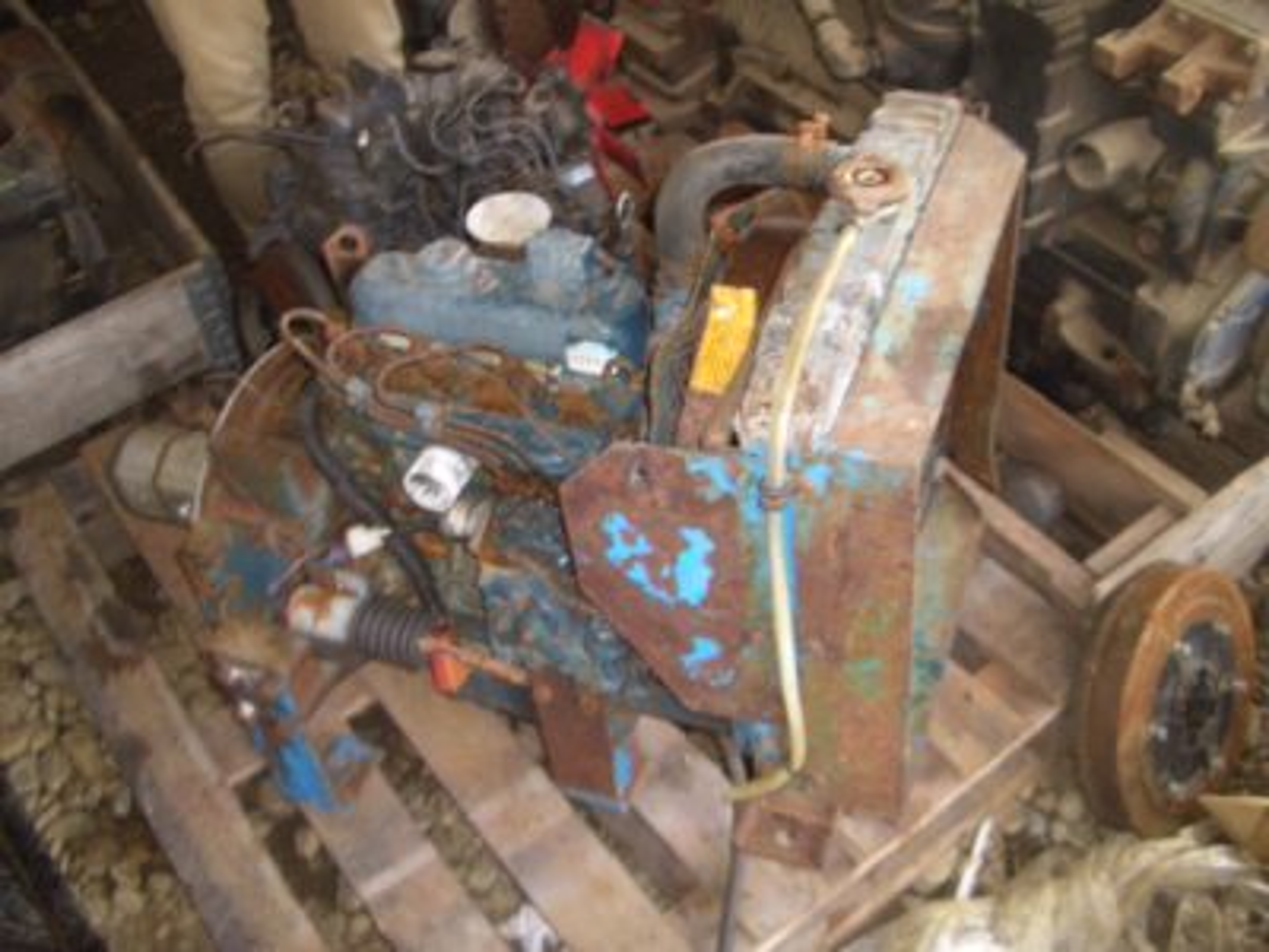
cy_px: 476
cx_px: 634
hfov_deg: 52.6
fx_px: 1283
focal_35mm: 35
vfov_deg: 40.7
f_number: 2.6
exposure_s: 1/60
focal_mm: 5.8
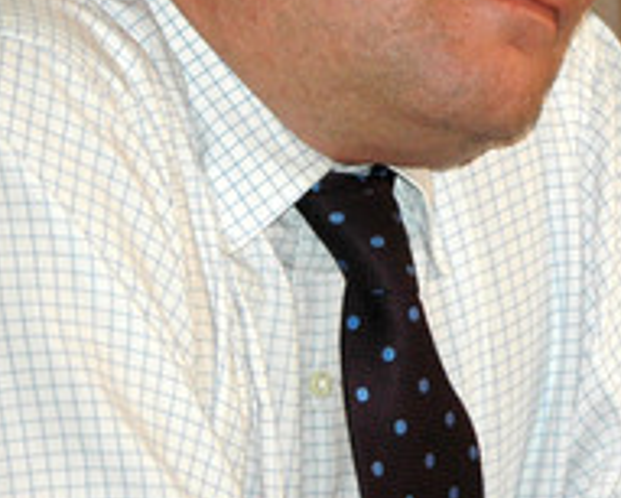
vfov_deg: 3.6
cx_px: 631
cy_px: -88
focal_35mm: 425
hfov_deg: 4.5
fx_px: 7815
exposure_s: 1/60
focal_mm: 90
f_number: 5.3
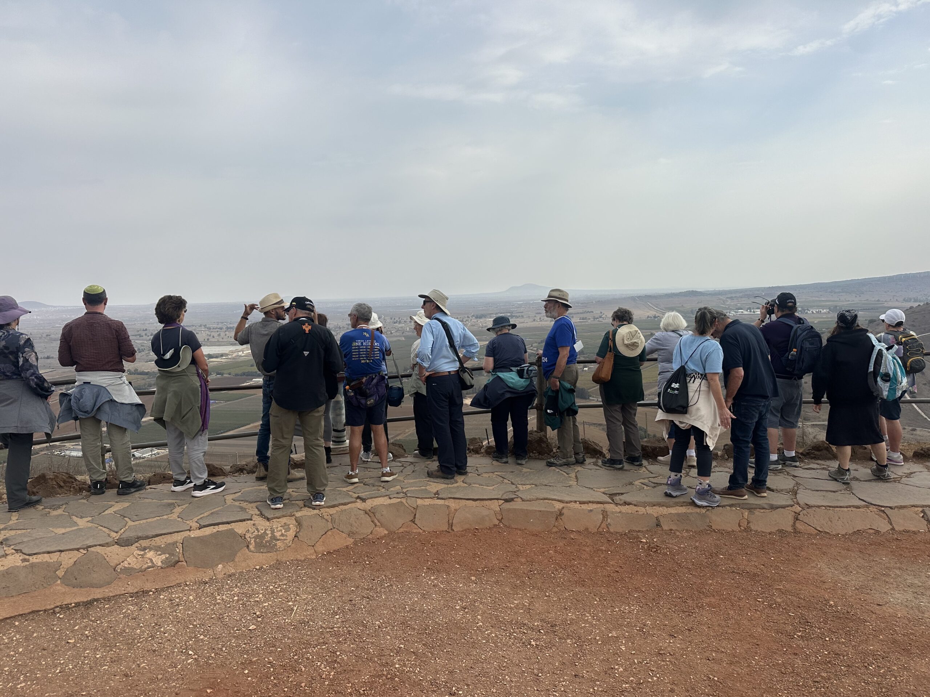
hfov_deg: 71.6
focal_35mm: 24
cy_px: 348
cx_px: 465
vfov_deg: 56.8
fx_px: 645
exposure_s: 1/5848
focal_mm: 6.86
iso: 80
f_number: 1.78
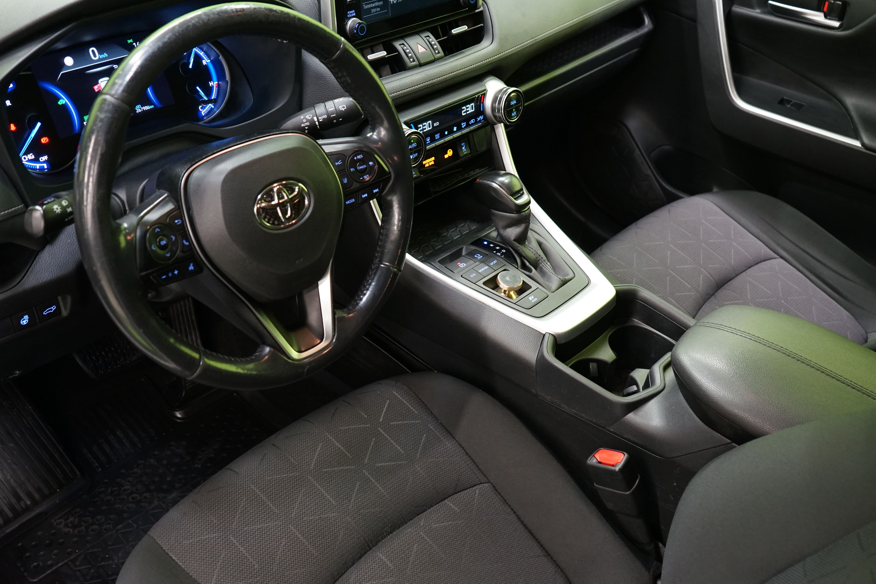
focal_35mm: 34
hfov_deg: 55.8
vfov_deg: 38.9
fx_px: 827
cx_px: 430
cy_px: 299
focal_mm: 33
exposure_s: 1/15
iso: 2000
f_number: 5
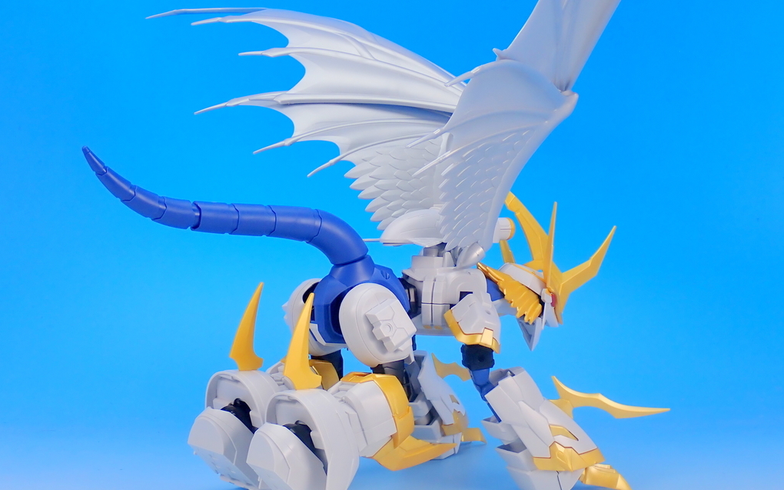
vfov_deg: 19.7
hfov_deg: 31.1
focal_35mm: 66
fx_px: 1410
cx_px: 392
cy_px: 265
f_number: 14
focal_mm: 11.09
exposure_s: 1/2
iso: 100
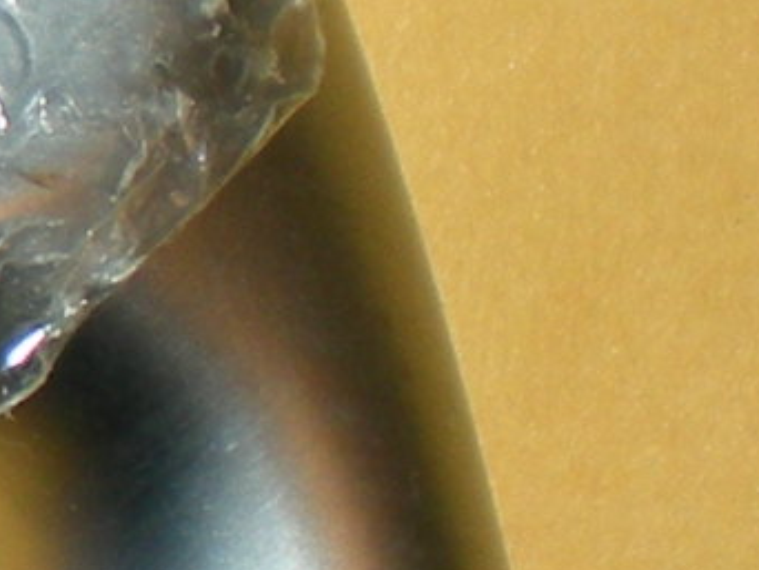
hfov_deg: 6.4
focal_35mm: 288
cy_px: 308
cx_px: -1267
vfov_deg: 5.2
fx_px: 6319
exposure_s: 1/60
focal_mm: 6.3
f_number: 4.6
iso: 64
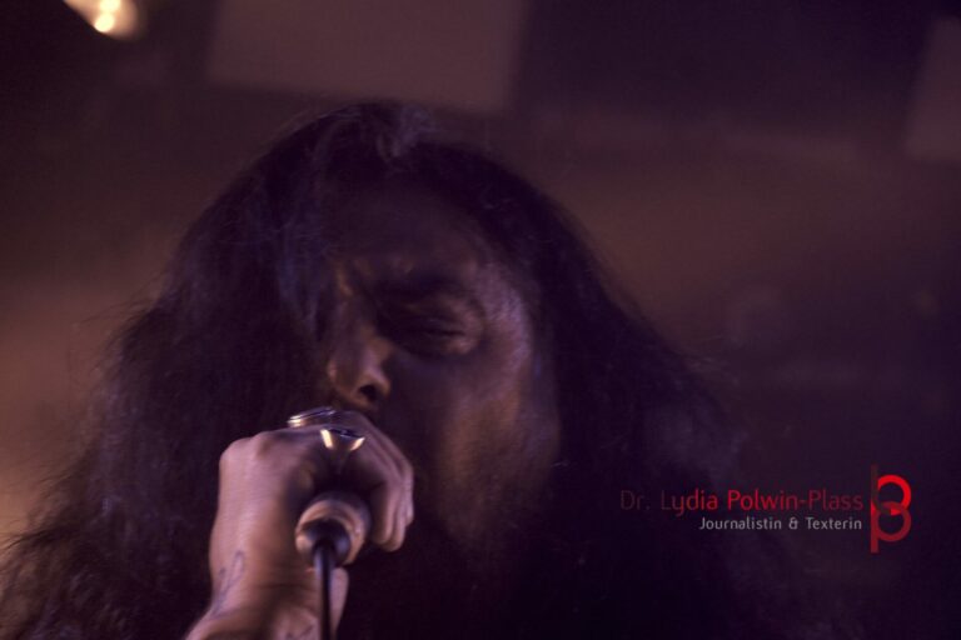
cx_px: 480
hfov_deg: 12.6
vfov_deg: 8.4
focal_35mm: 164
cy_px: 320
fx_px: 4364
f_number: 5.6
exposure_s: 1/200
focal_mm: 109
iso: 3200
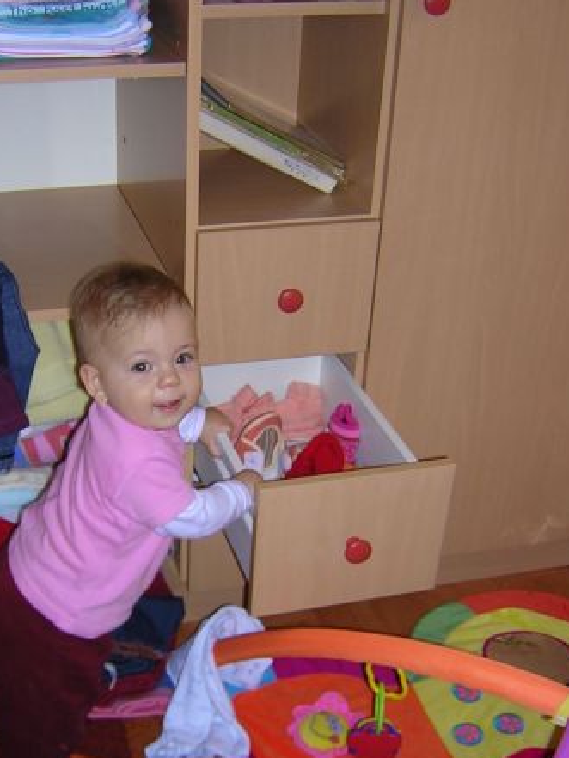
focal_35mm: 49
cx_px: 210
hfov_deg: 29.6
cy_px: 433
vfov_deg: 38.8
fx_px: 1073
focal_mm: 4.7
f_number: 2.6
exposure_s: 1/60.1
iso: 100
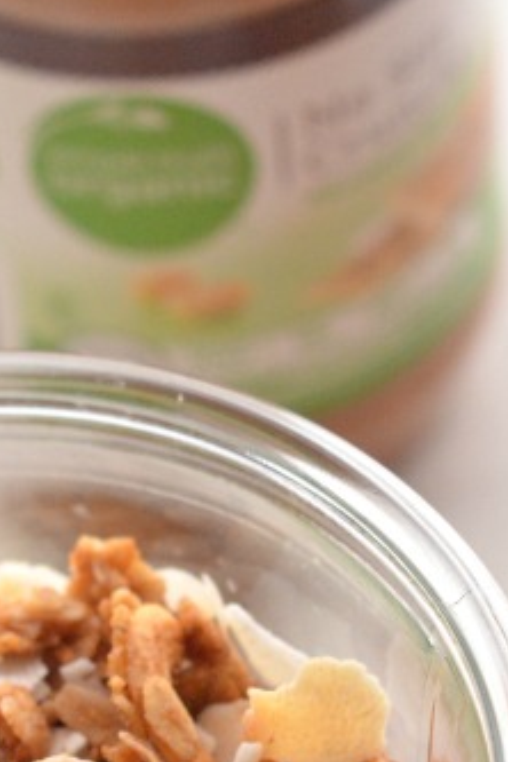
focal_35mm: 203
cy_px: 606
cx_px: 229
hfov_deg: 6.8
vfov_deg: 10.1
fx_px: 4296
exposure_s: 1/400
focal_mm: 50
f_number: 3.5
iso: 2000
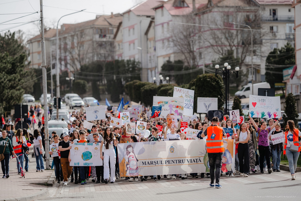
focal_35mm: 135
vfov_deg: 10.2
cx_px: 150
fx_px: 1129
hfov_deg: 15.2
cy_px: 100
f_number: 2
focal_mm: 135
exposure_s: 1/1600
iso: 50
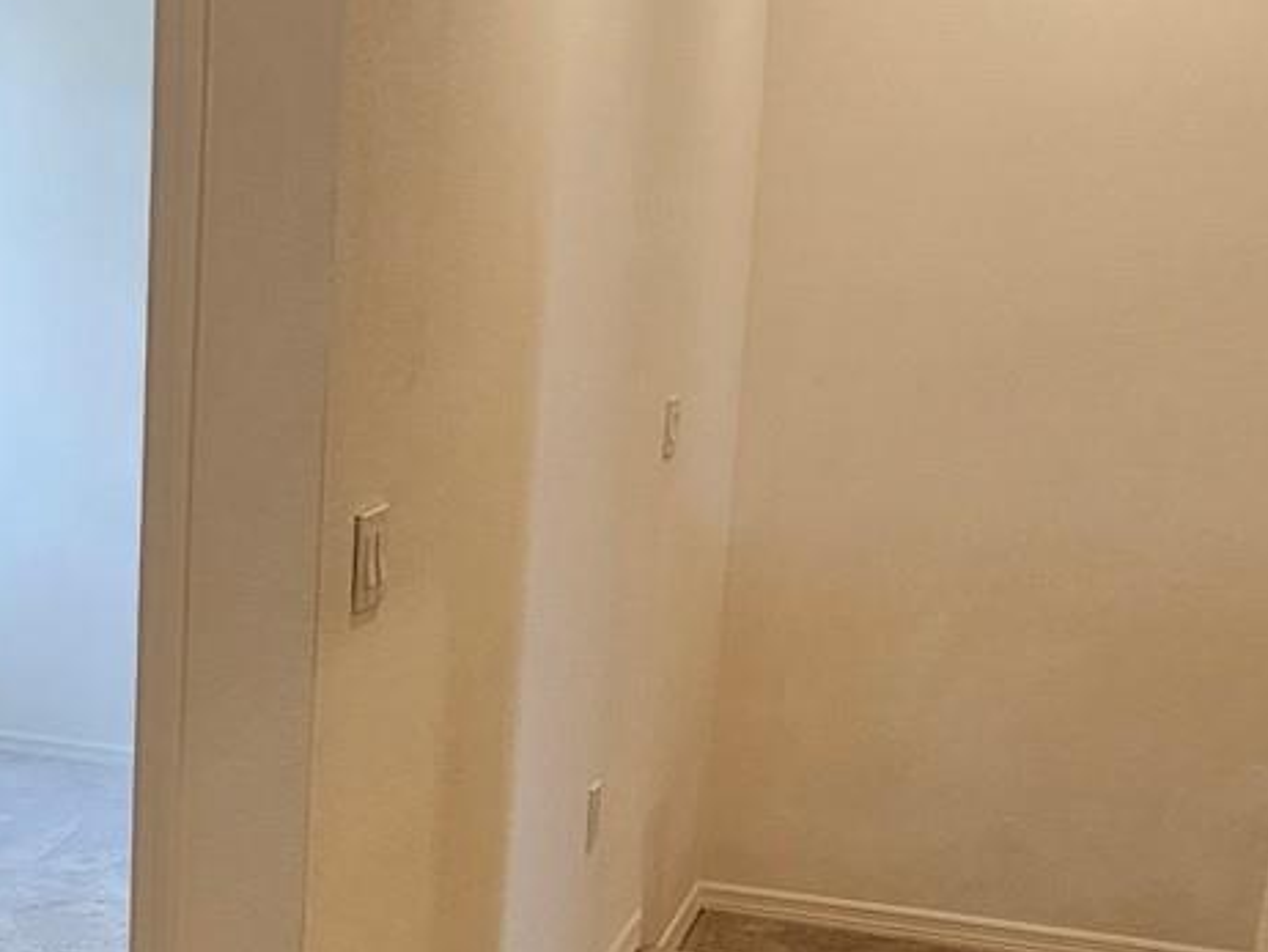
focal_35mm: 45
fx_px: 1649
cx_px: -379
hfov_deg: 32.0
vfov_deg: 31.6
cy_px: 722
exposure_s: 1/60
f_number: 2.2
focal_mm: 2.2
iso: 100
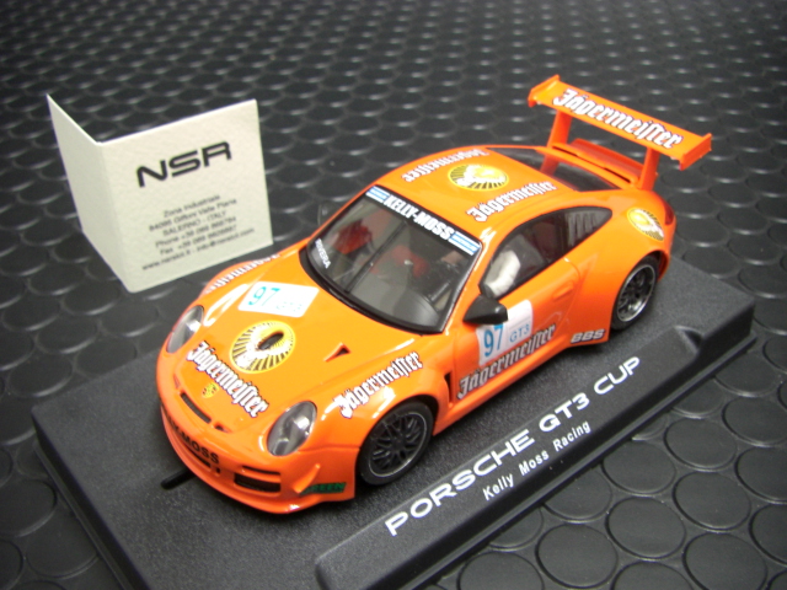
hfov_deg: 49.0
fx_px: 864
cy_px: 295
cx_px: 394
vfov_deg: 37.7
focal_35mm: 38
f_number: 3.4
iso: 200
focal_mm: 6.3
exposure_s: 1/13
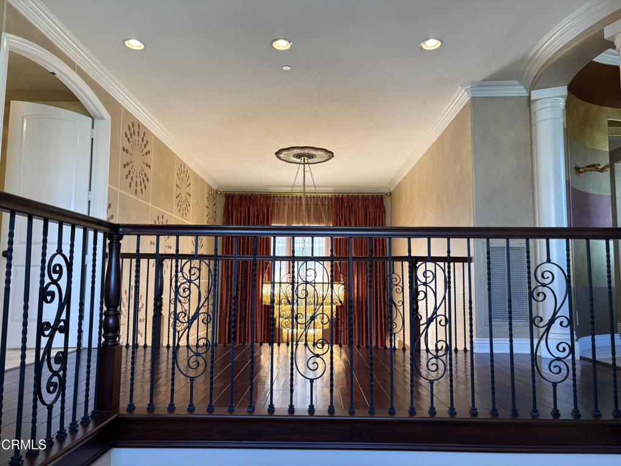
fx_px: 466
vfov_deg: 53.1
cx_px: 310
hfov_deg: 67.3
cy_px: 233
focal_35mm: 26
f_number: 1.6
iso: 125
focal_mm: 5.96
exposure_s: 1/120
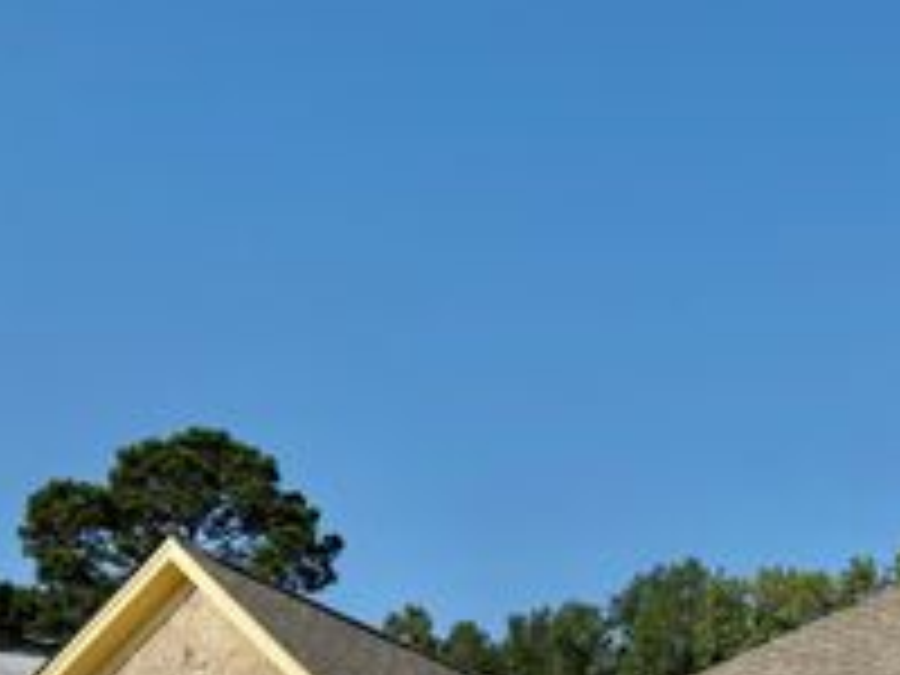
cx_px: 824
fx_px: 1560
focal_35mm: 60
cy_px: 745
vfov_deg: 23.0
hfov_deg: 30.6
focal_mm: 6.76
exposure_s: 1/9091
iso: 80
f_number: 1.78
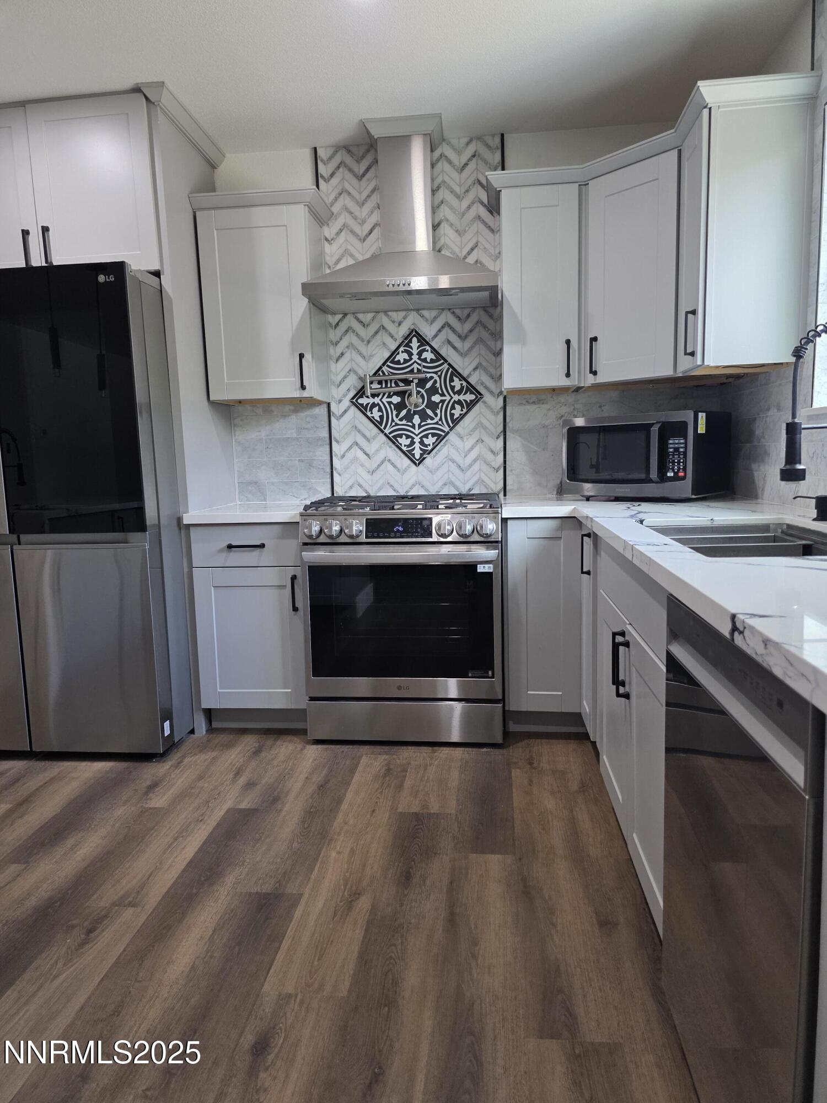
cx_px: 414
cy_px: 552
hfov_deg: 58.9
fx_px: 733
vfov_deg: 73.9
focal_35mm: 23
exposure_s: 1/120
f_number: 1.7
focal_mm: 6.3
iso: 250
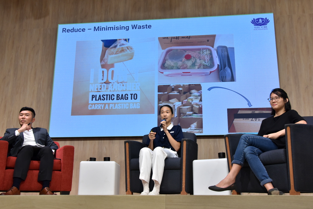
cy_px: 104
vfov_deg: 34.2
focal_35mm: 39
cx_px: 156
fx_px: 339
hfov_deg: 49.5
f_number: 5.6
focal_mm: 26
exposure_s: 1/50
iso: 400
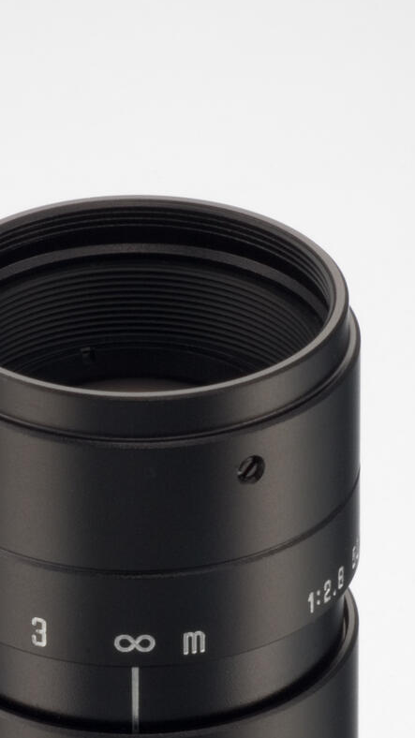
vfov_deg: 8.0
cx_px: 145
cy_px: 578
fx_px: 5265
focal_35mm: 269
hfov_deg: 4.5
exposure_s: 1/250
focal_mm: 90
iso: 200
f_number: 32
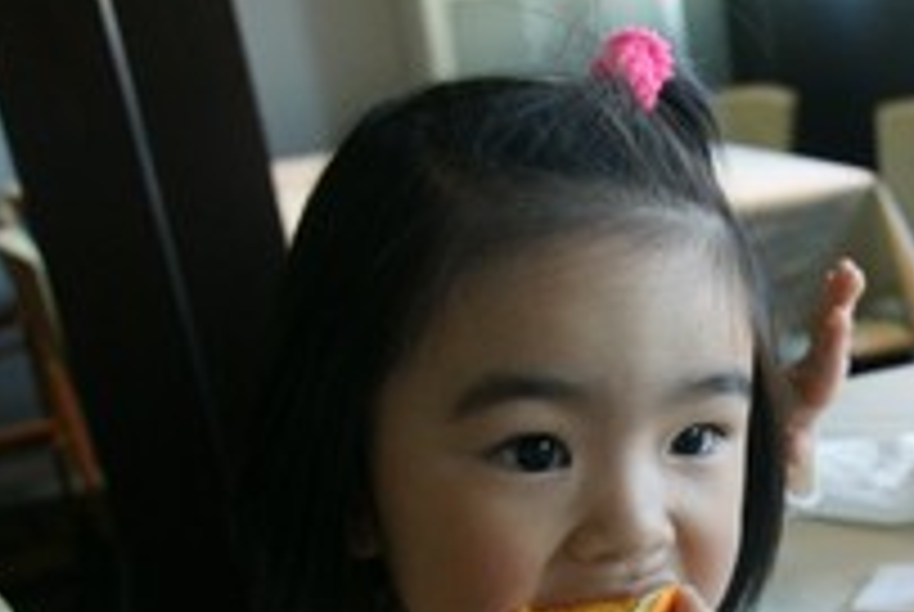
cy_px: 515
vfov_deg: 22.7
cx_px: 806
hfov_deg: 32.4
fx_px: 1500
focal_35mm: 59
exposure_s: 1/80
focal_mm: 20
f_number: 4
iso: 800
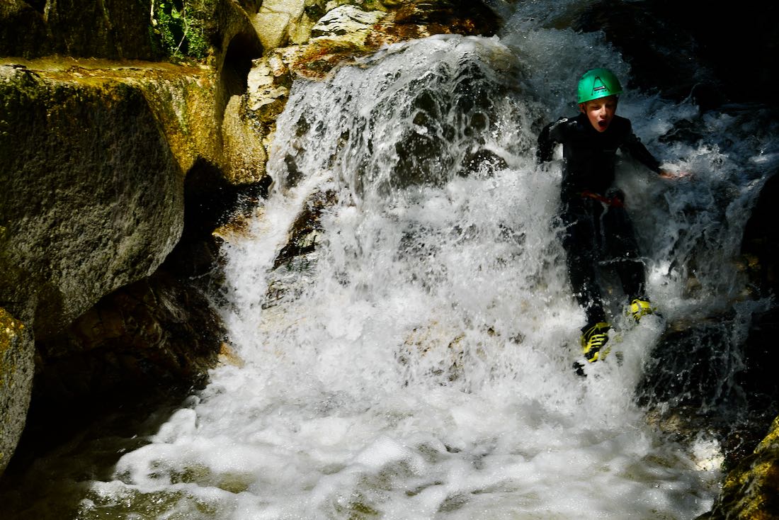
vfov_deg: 36.9
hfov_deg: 53.1
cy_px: 260
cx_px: 390
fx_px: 779
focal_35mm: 36
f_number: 9
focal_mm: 24
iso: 100
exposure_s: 1/320
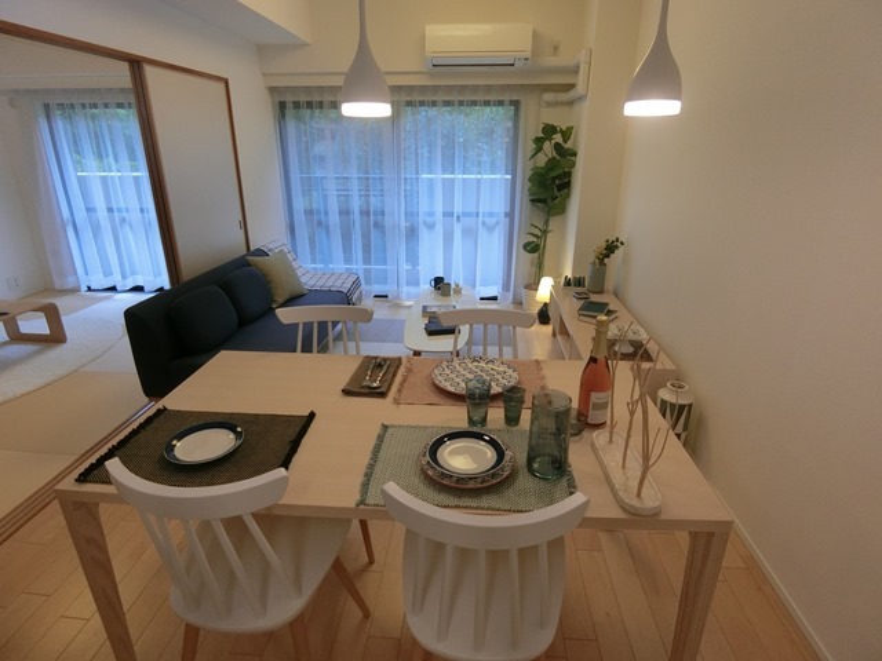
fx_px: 484
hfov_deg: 84.7
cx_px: 441
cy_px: 330
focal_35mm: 19
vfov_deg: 68.7
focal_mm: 4.06
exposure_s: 1/125
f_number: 2.7
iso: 200
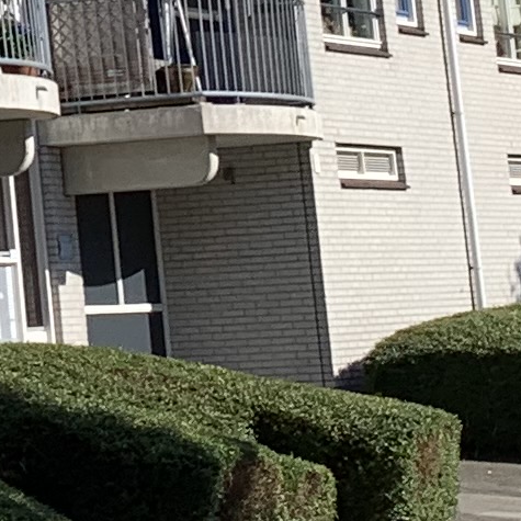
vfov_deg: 8.7
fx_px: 3320
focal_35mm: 195
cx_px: -395
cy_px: -312
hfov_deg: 8.6
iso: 25
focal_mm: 4.25
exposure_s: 1/2681
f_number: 1.8
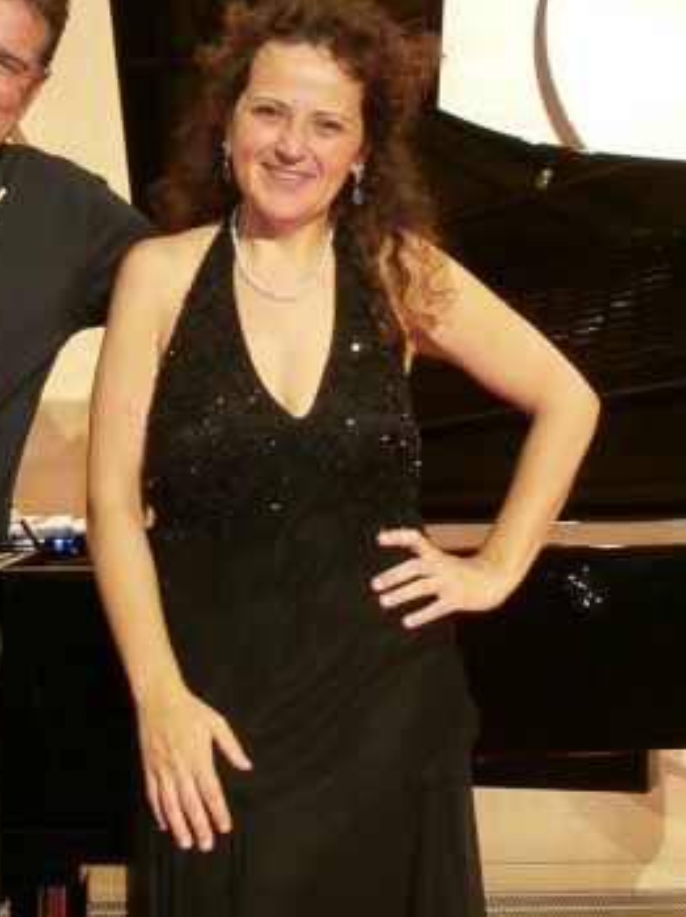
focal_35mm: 79
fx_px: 2090
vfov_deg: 24.7
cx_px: 170
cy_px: 414
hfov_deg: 18.5
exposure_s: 1/30
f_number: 2.9
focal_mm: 4.8
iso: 125
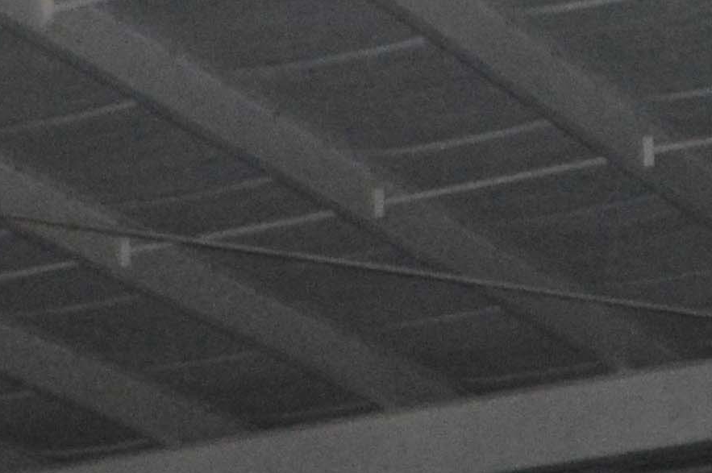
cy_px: 1276
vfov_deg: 6.9
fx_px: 3636
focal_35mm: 184
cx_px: 699
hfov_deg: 11.1
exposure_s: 1/60
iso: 3200
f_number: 3.5
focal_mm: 18
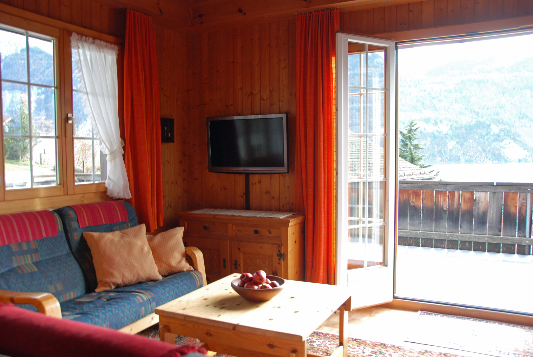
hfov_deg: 61.9
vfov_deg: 43.7
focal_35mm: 30
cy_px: 178
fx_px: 445
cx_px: 266
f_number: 3.8
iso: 360
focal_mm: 20
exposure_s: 1/30
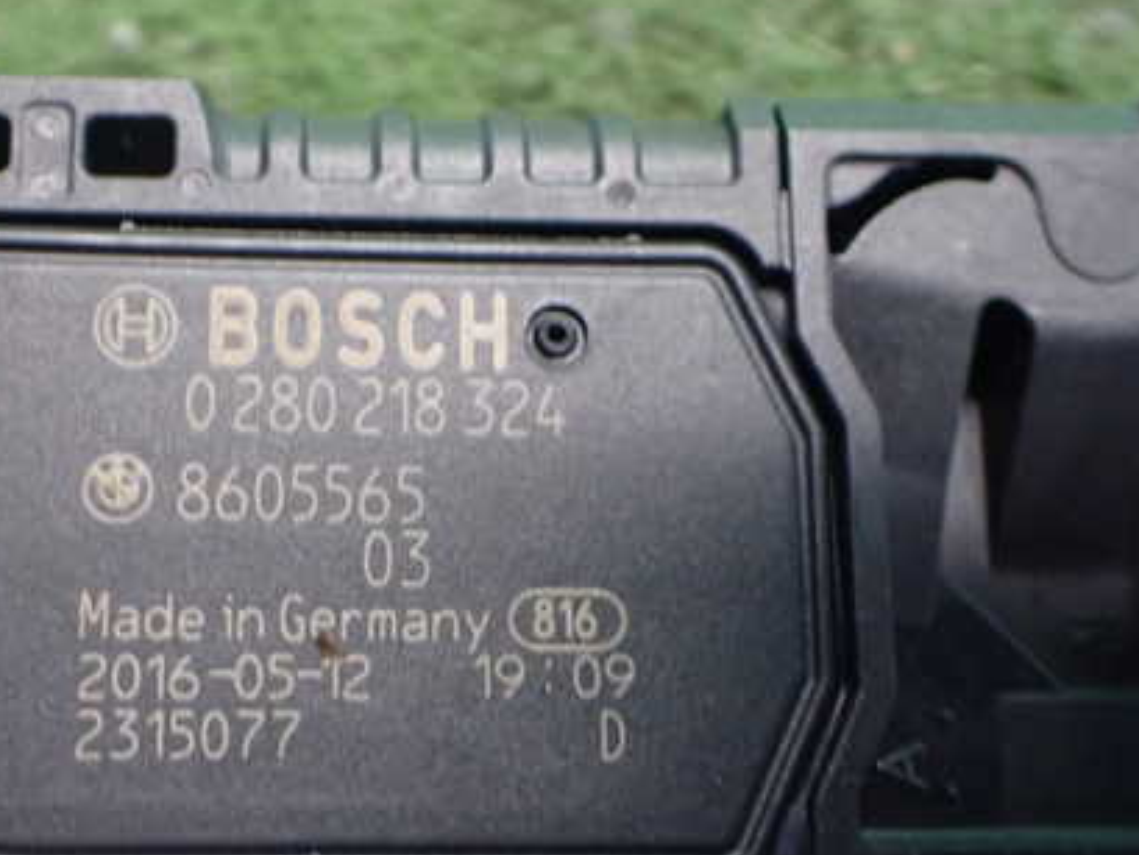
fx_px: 1448
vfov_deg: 32.8
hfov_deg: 42.5
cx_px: 398
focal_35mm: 44
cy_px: 501
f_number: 2.3
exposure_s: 1/40
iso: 800
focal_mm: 5.4
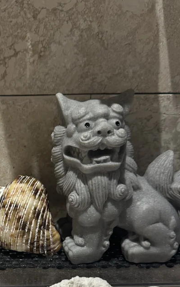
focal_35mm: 58
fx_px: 455
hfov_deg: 21.4
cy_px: 235
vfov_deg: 33.9
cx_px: -11
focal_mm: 6.86
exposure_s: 1/120
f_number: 1.78
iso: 80
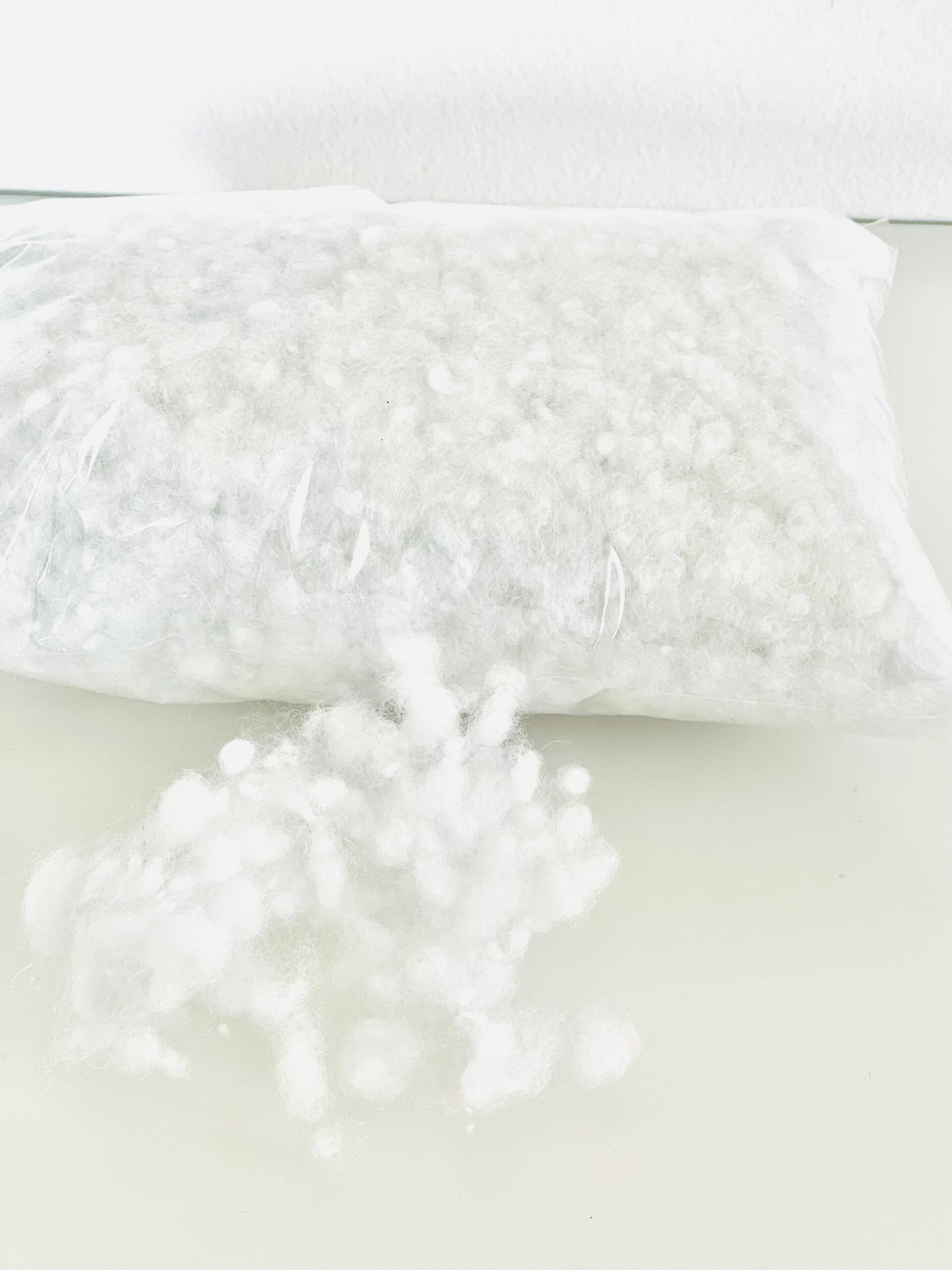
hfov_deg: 19.1
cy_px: 635
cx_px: 476
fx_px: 2824
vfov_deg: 25.3
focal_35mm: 77
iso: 100
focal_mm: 9
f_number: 2.8
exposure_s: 1/121
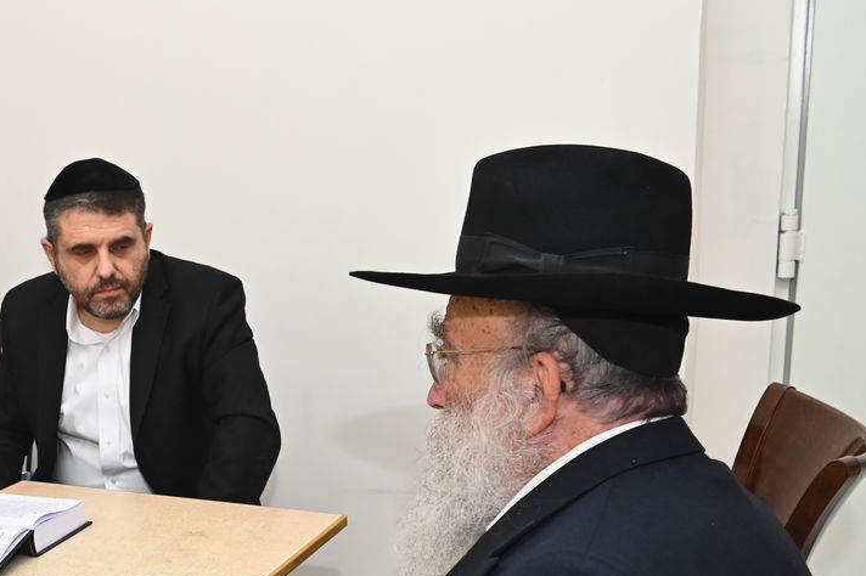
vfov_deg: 23.5
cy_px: 439
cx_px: 80
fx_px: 1370
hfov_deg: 33.2
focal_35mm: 57
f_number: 6.3
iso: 1250
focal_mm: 29
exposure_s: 1/160
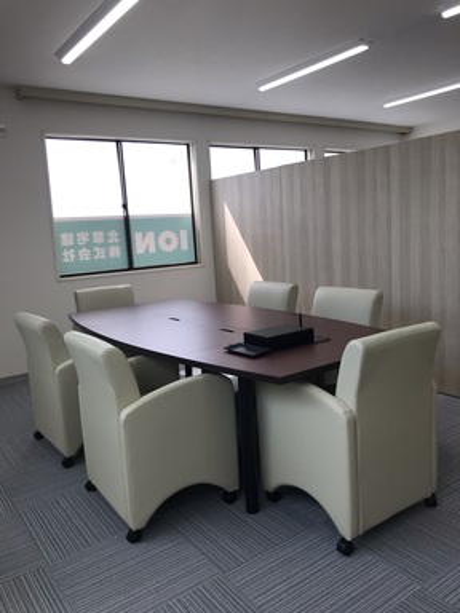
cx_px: 230
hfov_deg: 49.7
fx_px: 496
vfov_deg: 63.4
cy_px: 306
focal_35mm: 28
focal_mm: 3.99
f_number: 1.8
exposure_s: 1/638
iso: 20
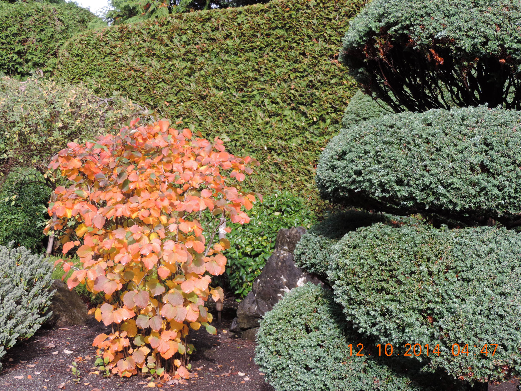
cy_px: 196
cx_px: 260
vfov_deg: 29.1
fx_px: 753
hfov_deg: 38.2
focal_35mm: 50
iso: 80
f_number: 3.6
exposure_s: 1/125
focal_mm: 8.9
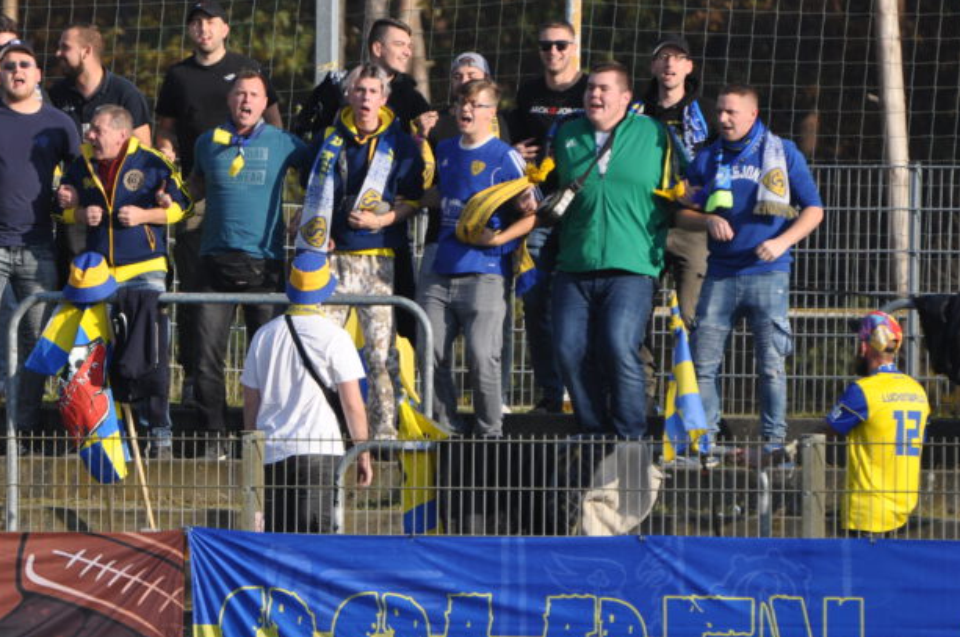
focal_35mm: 676
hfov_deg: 3.1
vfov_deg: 2.0
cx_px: 326
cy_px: 291
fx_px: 18003
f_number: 5.6
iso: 200
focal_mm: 270
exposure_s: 1/640
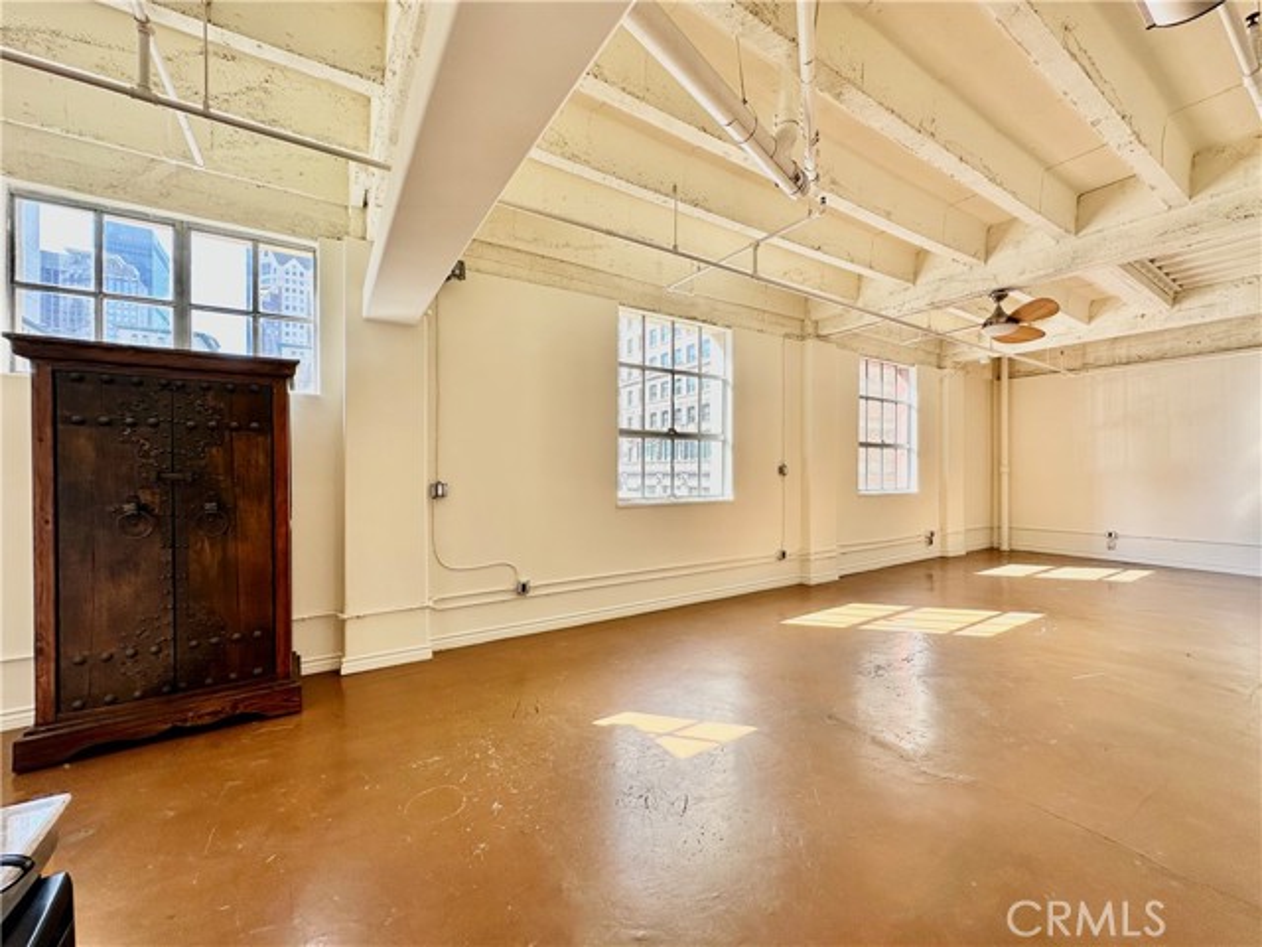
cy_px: 474
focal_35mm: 14
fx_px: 510
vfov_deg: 85.7
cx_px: 631
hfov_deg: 102.1
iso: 40
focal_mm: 2.22
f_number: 2.2
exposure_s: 1/137
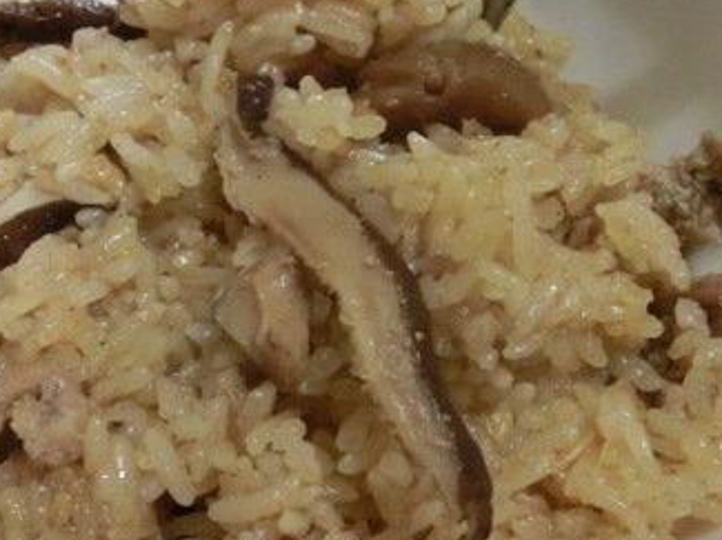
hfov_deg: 31.6
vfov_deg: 24.0
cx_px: 282
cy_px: 273
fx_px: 1271
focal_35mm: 61
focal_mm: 5.86
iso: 800
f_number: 3.7
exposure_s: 1/25
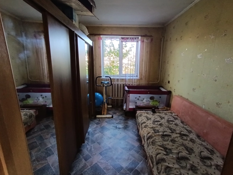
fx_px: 108
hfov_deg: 94.5
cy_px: 88
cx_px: 116
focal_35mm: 16
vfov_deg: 78.1
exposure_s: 1/50
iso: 708
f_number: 2.2
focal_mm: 1.66
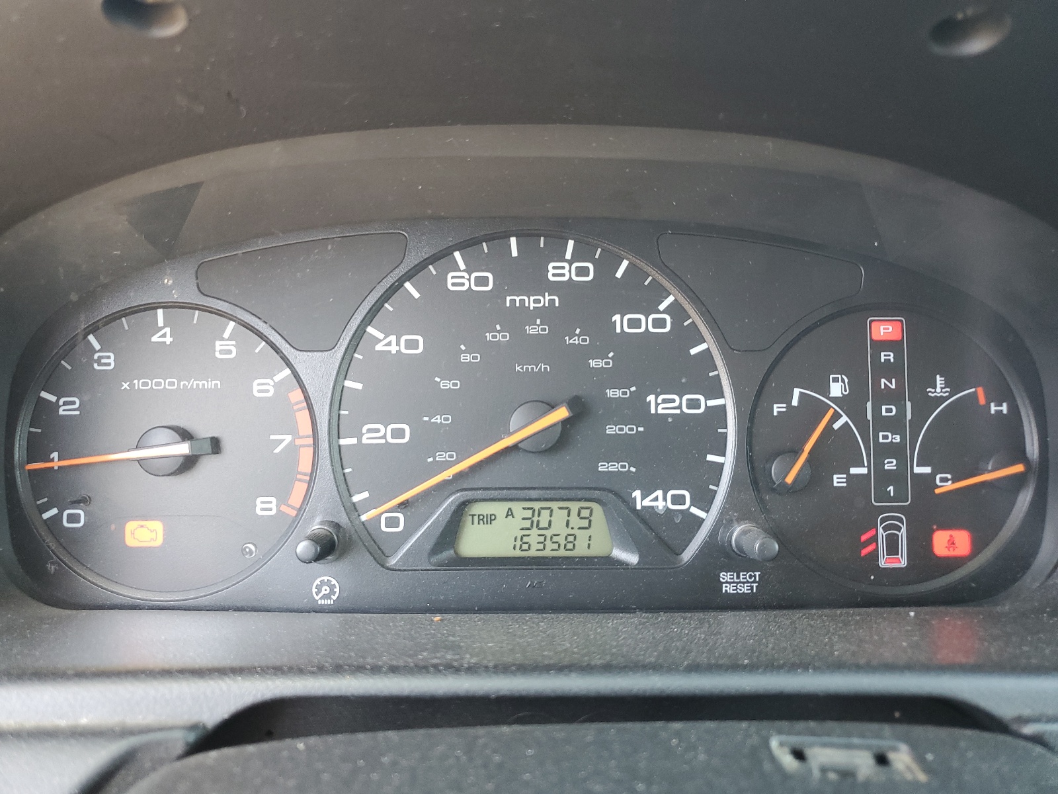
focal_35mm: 26
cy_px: 397
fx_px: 795
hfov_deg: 67.3
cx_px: 529
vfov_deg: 53.1
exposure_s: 1/50
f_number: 1.5
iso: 91
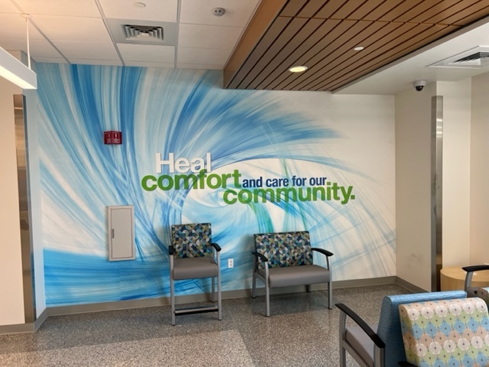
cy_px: 184
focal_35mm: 26
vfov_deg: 53.1
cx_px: 244
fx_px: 367
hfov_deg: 67.3
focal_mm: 5.7
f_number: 1.5
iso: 64
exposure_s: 1/120
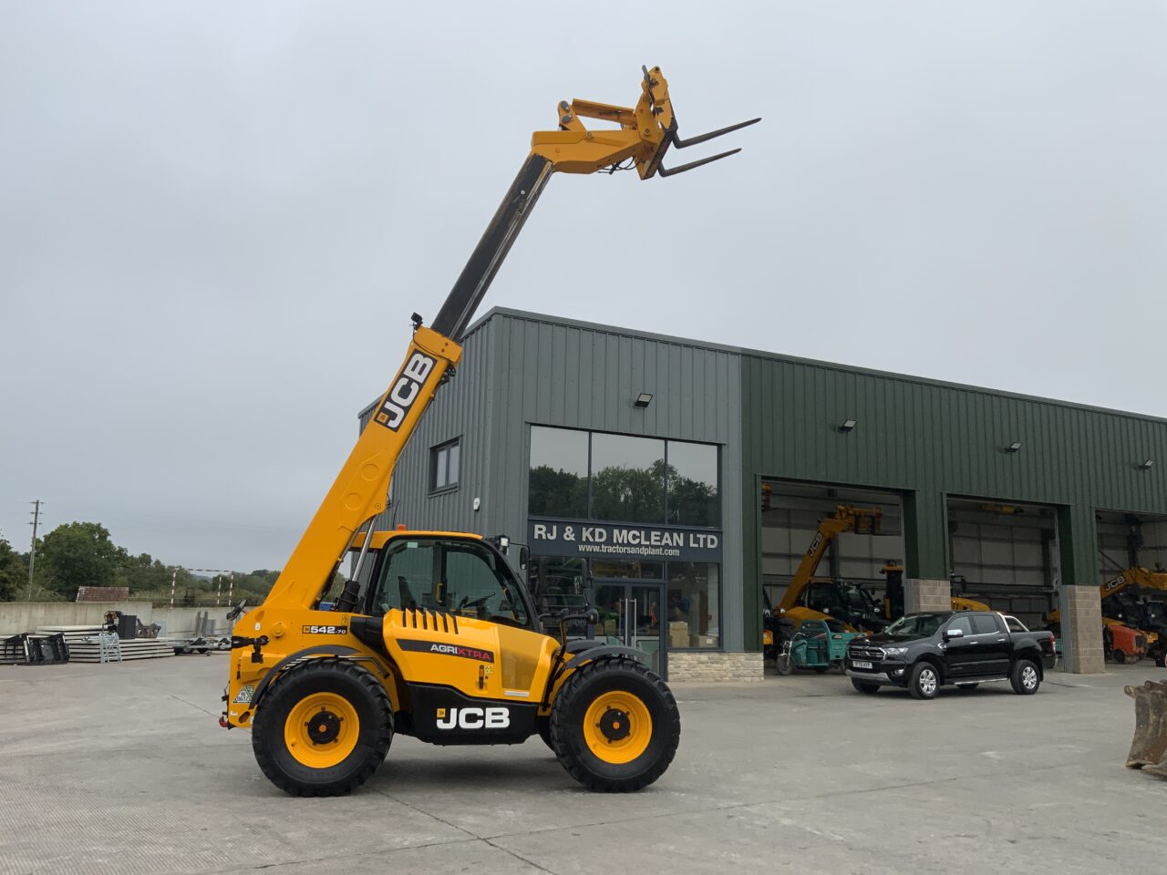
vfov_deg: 48.2
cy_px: 438
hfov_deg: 61.7
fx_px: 978
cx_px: 584
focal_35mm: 29
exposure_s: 1/514
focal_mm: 3
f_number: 1.8
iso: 16
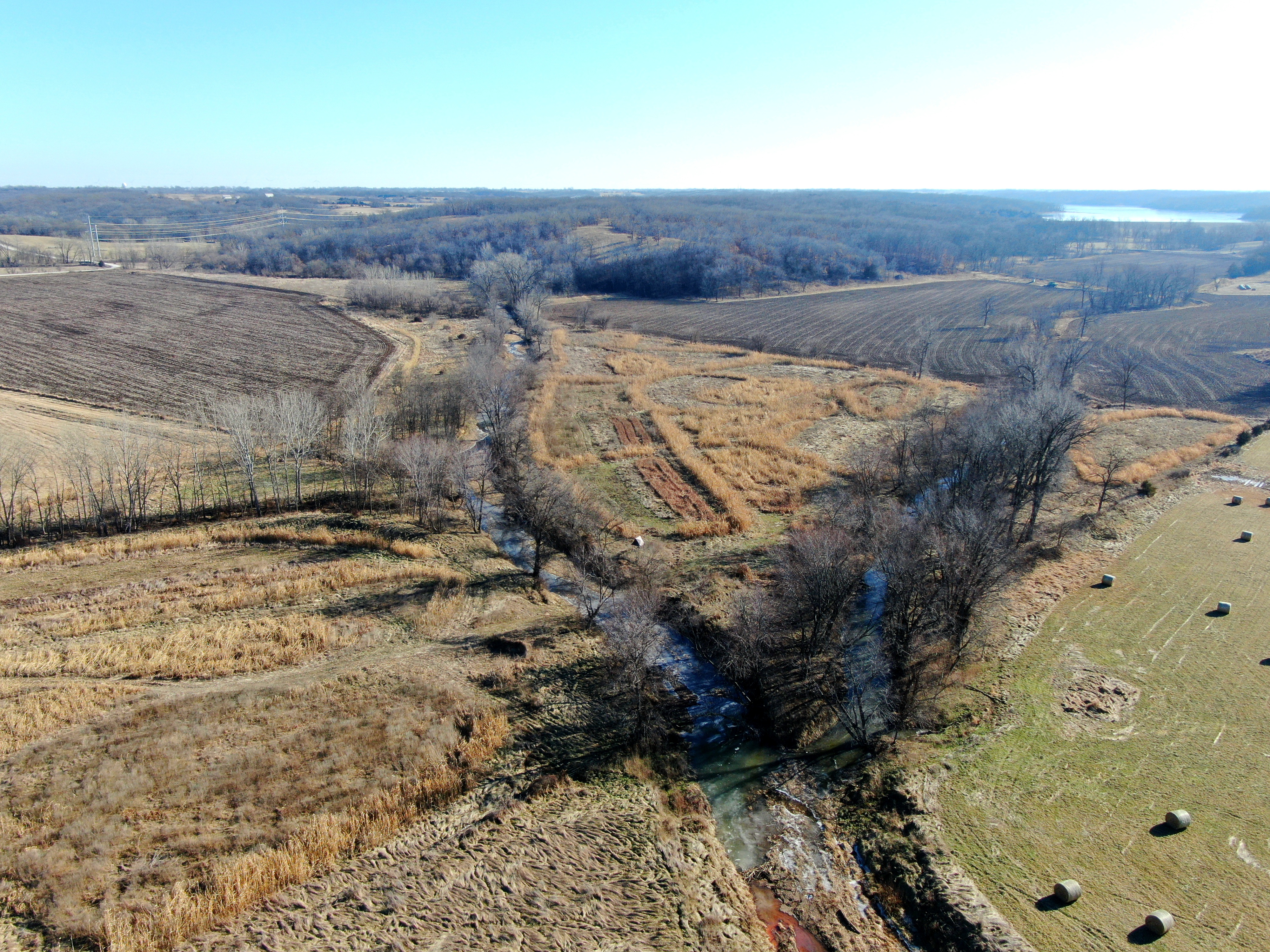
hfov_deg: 61.7
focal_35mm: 29
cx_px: 635
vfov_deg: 48.2
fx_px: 1064
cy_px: 476
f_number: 3
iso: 100
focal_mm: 5.11
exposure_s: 1/667
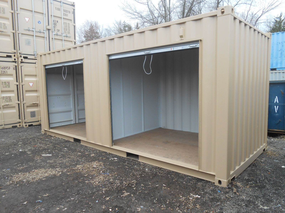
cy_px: 106
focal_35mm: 26
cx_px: 142
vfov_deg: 53.1
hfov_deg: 67.3
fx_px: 214
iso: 100
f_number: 3.5
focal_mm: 4.6
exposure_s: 1/250
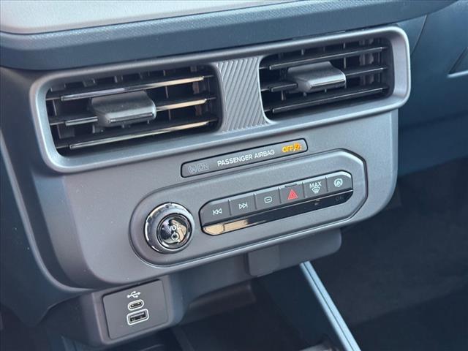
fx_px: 649
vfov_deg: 30.3
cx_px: 234
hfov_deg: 39.7
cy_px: 176
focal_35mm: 48
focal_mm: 6.76
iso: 160
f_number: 1.78
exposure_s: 1/60
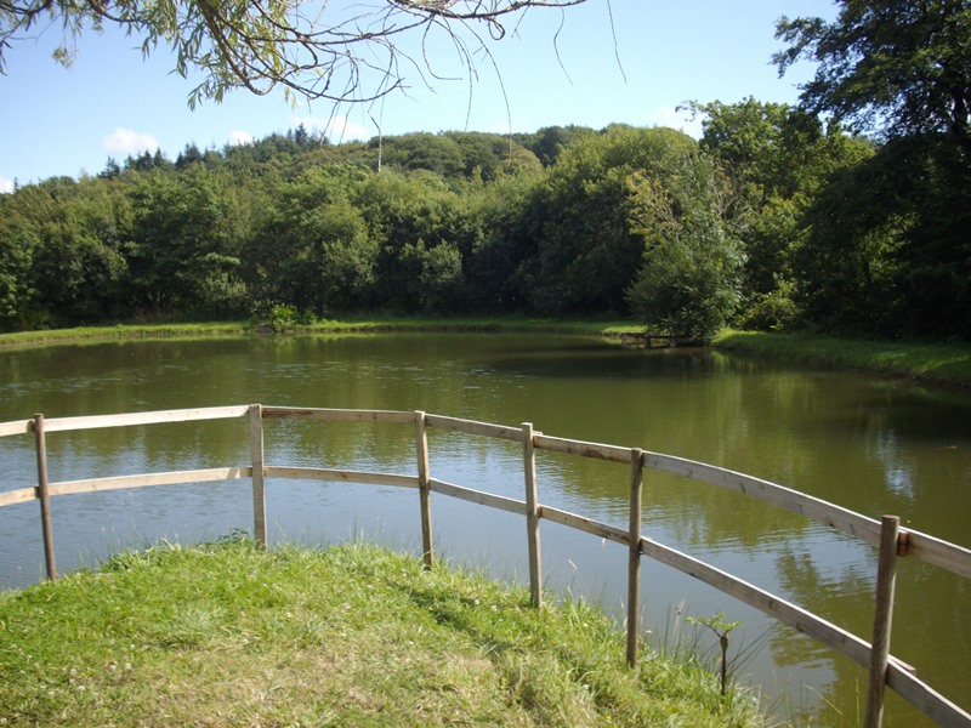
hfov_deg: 50.1
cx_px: 486
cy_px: 364
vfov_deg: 38.7
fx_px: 1038
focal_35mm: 37
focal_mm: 6.2
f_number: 5.6
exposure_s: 1/160
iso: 80
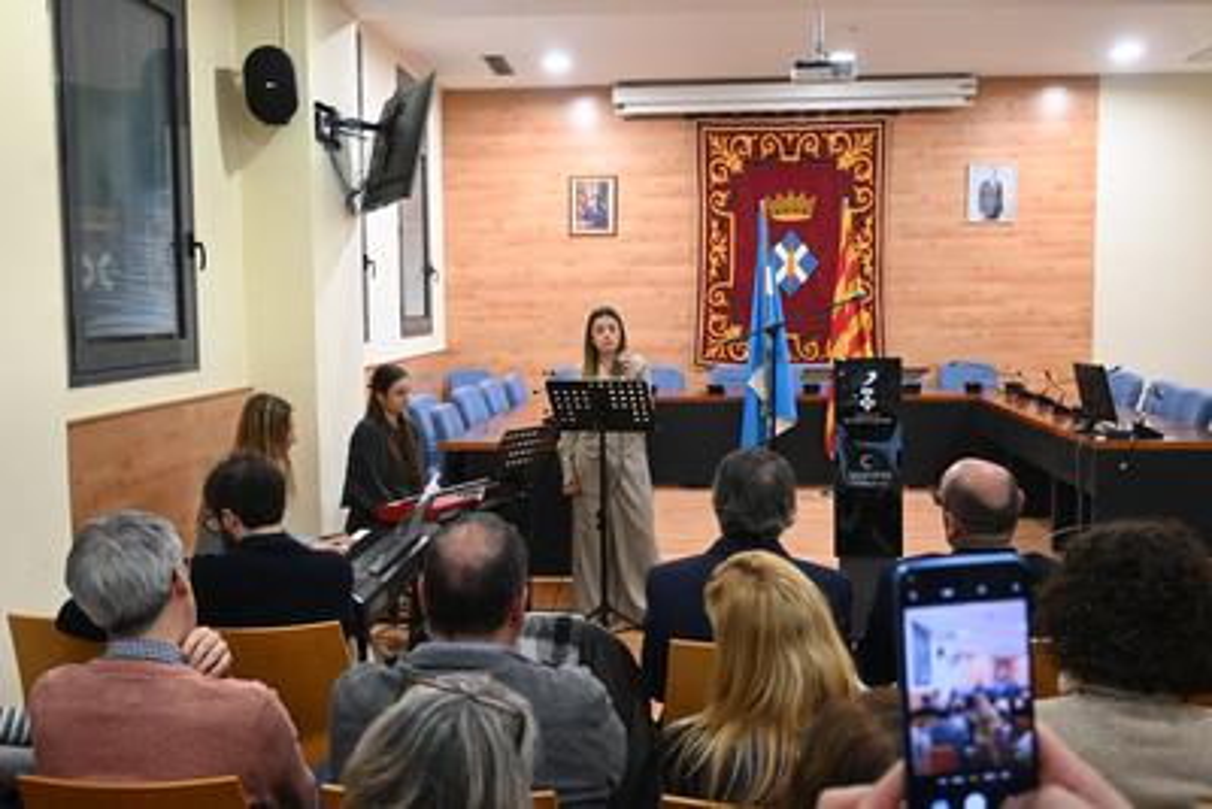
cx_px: 606
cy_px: 404
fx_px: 1212
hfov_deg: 53.1
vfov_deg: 36.9
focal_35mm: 36
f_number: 4.2
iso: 3200
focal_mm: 24
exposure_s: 1/125
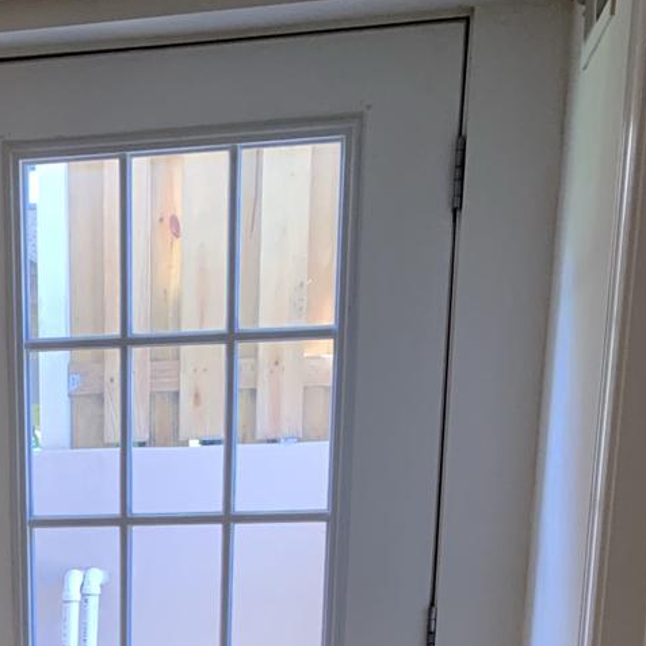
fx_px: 1562
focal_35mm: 74
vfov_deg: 20.1
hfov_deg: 22.2
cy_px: 967
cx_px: -39
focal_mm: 4.25
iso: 160
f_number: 1.8
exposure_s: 1/60
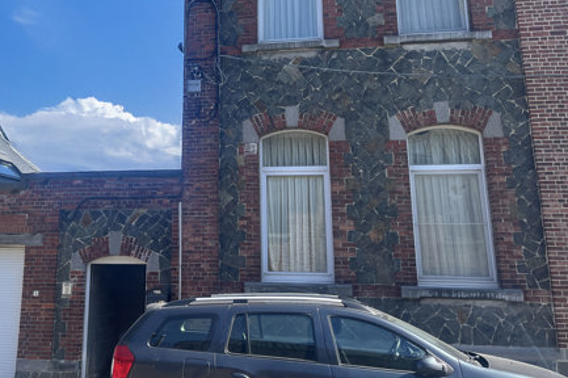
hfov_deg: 47.5
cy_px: 109
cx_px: 180
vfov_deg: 32.9
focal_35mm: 40
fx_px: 631
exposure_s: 1/1862
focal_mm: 5.1
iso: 50
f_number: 1.6
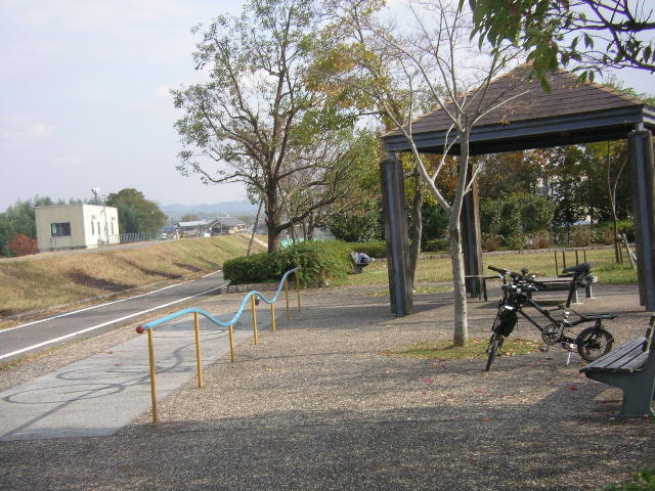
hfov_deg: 33.8
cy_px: 246
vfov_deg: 25.7
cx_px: 328
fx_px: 1079
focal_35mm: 57
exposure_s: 1/200
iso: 64
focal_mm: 8.9
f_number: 3.3
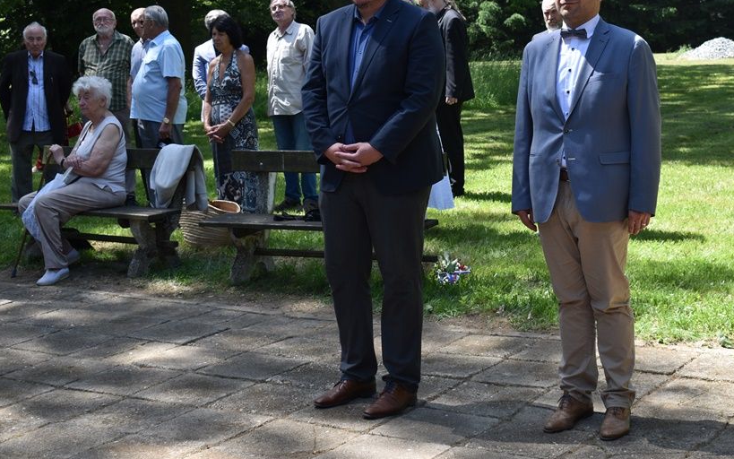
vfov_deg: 20.0
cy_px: 156
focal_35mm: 65
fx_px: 1300
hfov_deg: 31.4
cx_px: 442
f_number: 6.3
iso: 100
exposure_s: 1/160
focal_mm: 34
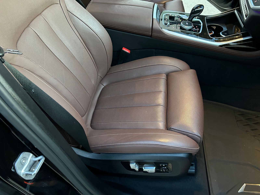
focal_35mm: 26
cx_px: 130
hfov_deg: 67.3
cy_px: 98
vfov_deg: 53.1
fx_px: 195
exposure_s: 1/30
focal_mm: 5.7
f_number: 1.5
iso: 500
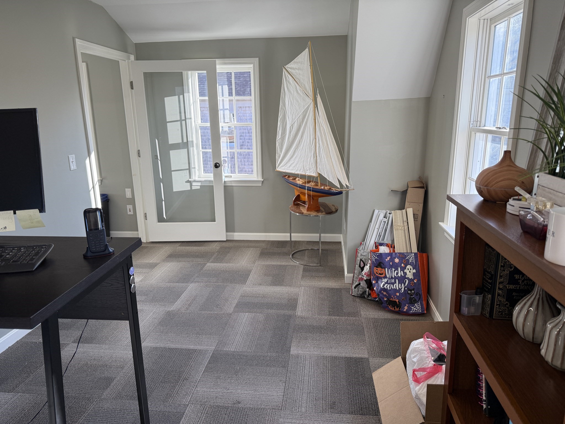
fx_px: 392
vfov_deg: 56.8
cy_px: 212
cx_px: 282
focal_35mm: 24
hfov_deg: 71.6
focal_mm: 6.76
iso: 100
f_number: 1.78
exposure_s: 1/476
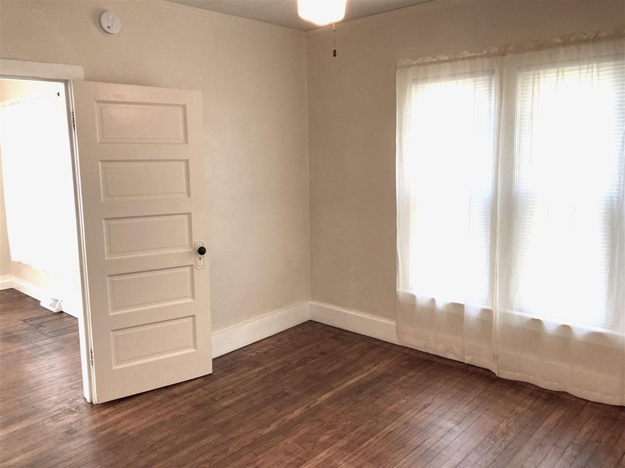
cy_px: 234
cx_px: 312
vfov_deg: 49.7
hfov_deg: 63.4
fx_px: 506
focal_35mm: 28
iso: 80
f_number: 1.8
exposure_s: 1/60
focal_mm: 3.99
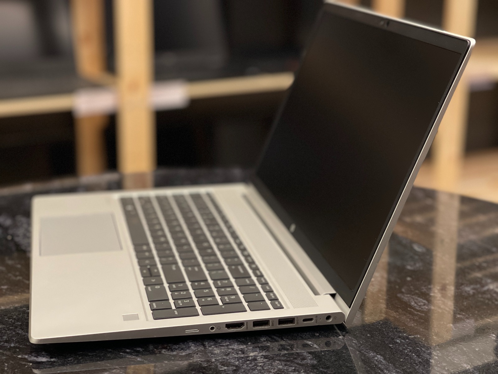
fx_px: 921
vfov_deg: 22.9
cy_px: 187
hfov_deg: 30.3
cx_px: 249
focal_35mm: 64
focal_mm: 7.5
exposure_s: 1/79
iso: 250
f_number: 2.2
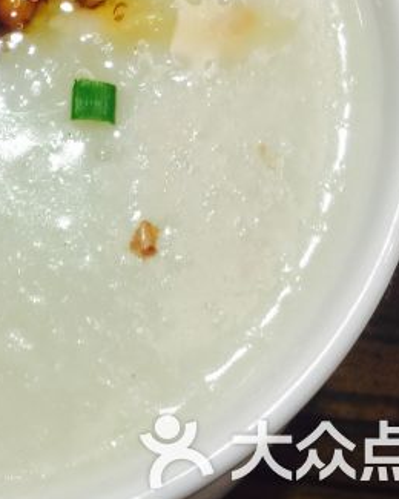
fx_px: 900
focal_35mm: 61
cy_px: 128
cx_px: -12
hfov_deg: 23.8
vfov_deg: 30.5
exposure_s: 1/17
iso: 40
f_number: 2.2
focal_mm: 4.15
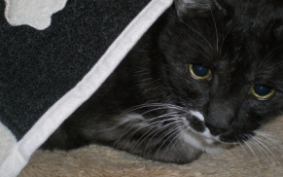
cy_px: 39
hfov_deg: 33.0
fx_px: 478
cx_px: 143
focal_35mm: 62
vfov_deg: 20.8
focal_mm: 6.3
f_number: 3.1
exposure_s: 1/60
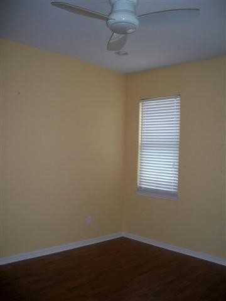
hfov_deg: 40.7
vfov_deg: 52.6
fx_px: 305
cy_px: 150
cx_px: 113
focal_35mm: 35
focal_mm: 6.3
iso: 200
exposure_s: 1/60
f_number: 3.1
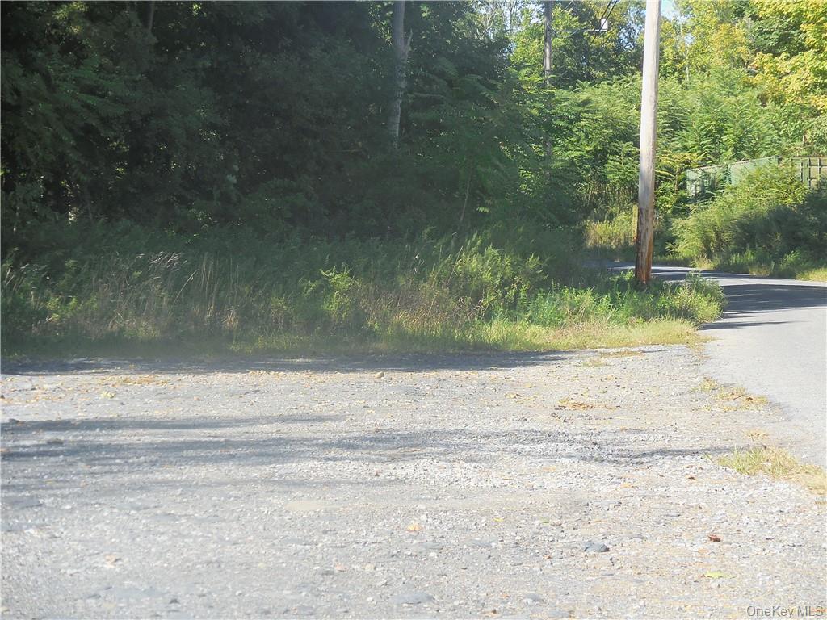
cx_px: 414
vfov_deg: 10.0
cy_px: 310
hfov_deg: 13.3
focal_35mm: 149
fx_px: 3560
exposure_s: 1/250
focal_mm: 26.8
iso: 125
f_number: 5.4
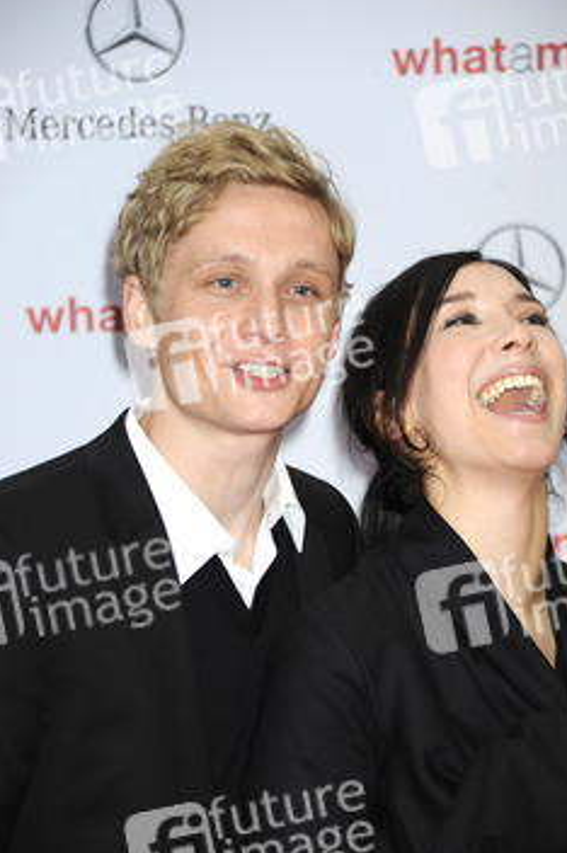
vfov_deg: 11.3
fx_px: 4308
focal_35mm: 182
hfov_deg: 7.5
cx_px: 320
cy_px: 475
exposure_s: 1/200
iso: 640
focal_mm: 160
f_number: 5.6
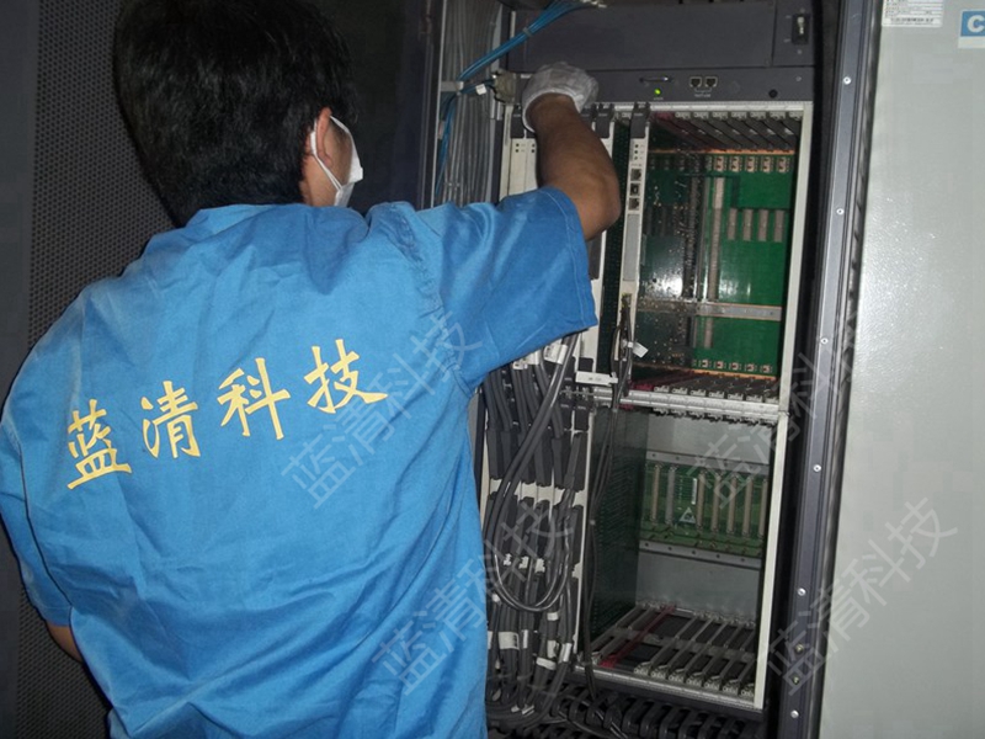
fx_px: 1024
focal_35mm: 36
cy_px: 370
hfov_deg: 51.4
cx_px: 492
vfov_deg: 39.7
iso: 64
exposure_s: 1/30
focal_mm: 6.5
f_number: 3.1
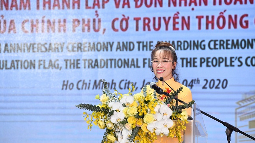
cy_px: 73
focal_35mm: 211
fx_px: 1427
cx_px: 127
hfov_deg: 10.2
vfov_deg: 5.8
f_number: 6.3
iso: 800
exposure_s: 1/250
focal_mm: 200
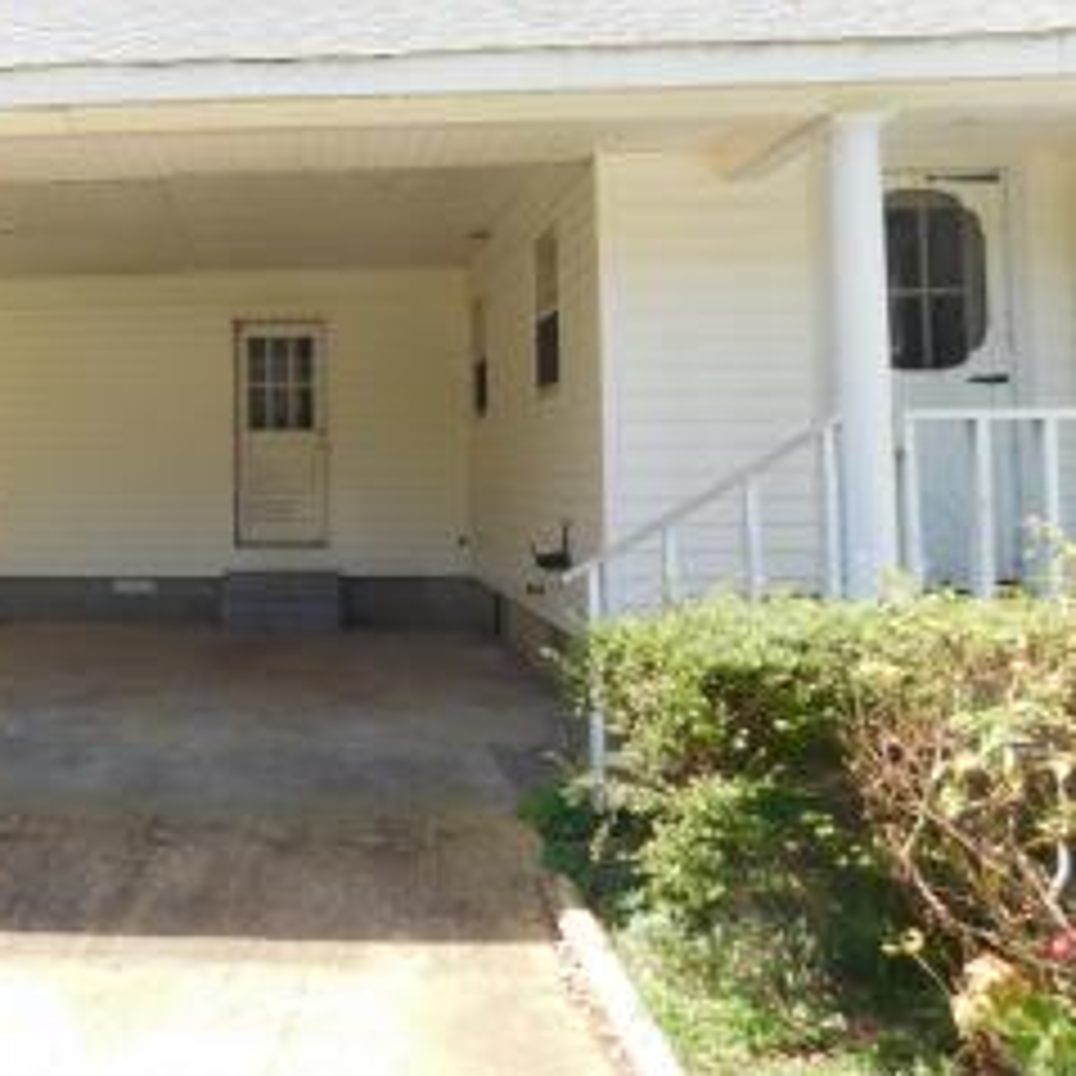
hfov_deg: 45.6
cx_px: 191
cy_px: 410
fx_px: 1196
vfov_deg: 48.0
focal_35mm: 34
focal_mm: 4
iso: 125
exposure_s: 1/400
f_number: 3
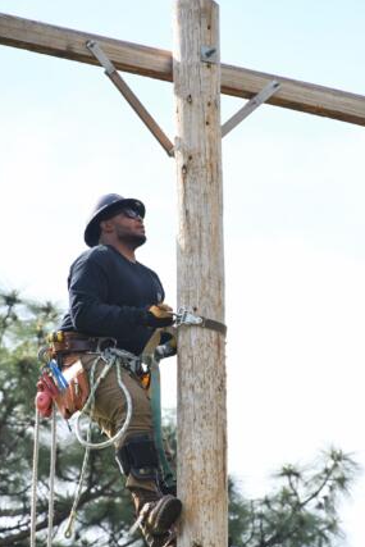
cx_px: 209
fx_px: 5865
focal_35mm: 386
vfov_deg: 5.3
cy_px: 319
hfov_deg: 3.6
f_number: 10
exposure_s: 1/800
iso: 800
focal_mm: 220
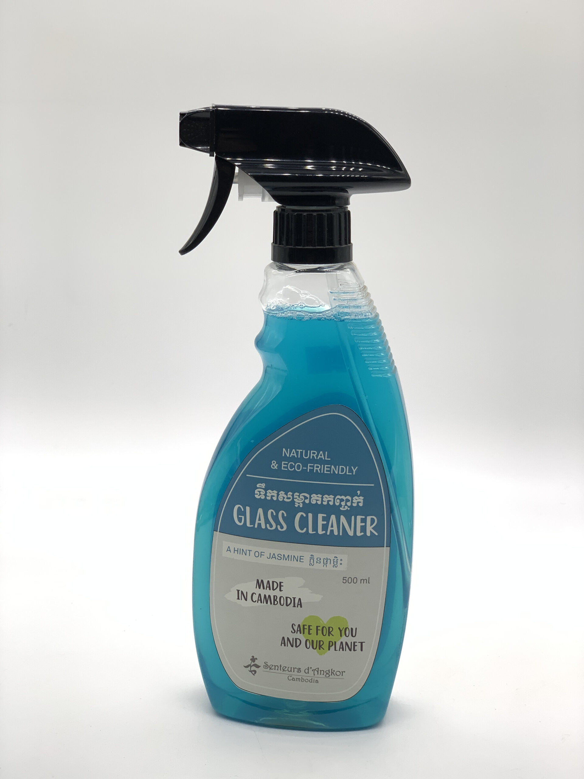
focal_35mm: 52
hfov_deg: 28.0
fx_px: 1170
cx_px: 292
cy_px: 390
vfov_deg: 36.8
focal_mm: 6
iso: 25
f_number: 2.4
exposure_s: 1/121
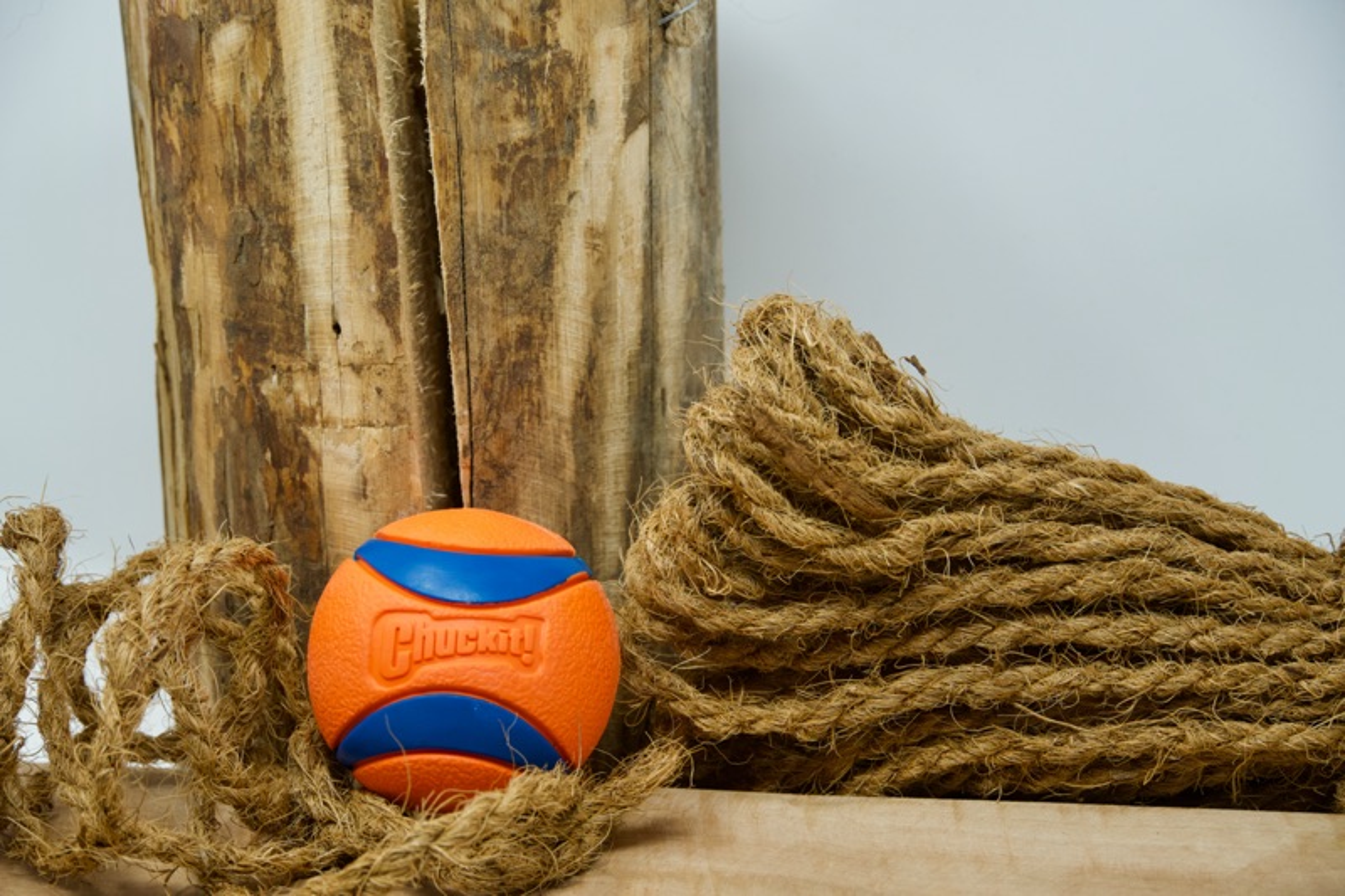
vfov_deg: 16.0
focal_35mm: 86
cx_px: 672
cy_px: 448
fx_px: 3194
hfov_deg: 23.8
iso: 640
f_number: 5.6
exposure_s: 1/160
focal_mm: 57
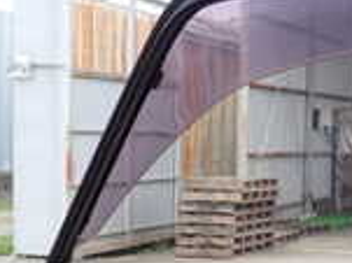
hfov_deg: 15.4
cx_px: 315
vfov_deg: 11.3
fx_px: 1290
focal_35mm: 127
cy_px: 368
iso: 160
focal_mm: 5.79
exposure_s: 1/60
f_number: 2.4
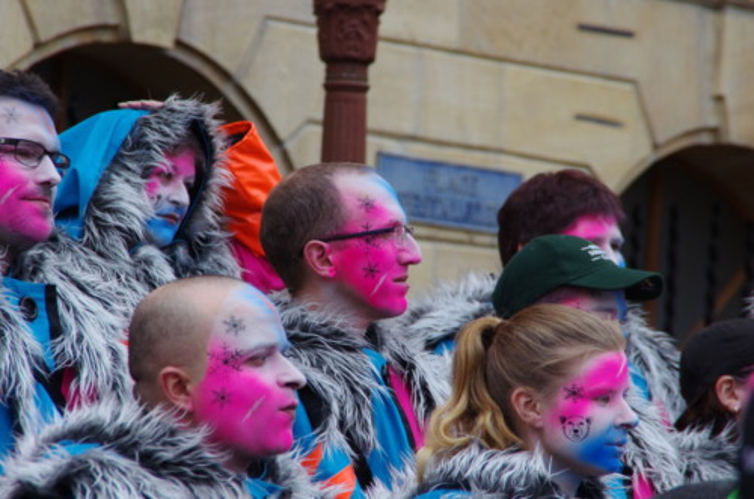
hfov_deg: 6.9
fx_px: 6269
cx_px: 377
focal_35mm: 300
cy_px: 250
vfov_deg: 4.6
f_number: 10
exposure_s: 1/250
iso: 1600
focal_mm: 200
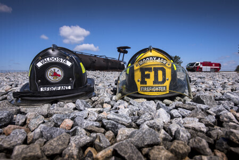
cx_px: 120
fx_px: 146
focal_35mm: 22
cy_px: 80
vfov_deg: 57.3
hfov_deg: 78.5
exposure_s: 1/320
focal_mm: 22
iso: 100
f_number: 9
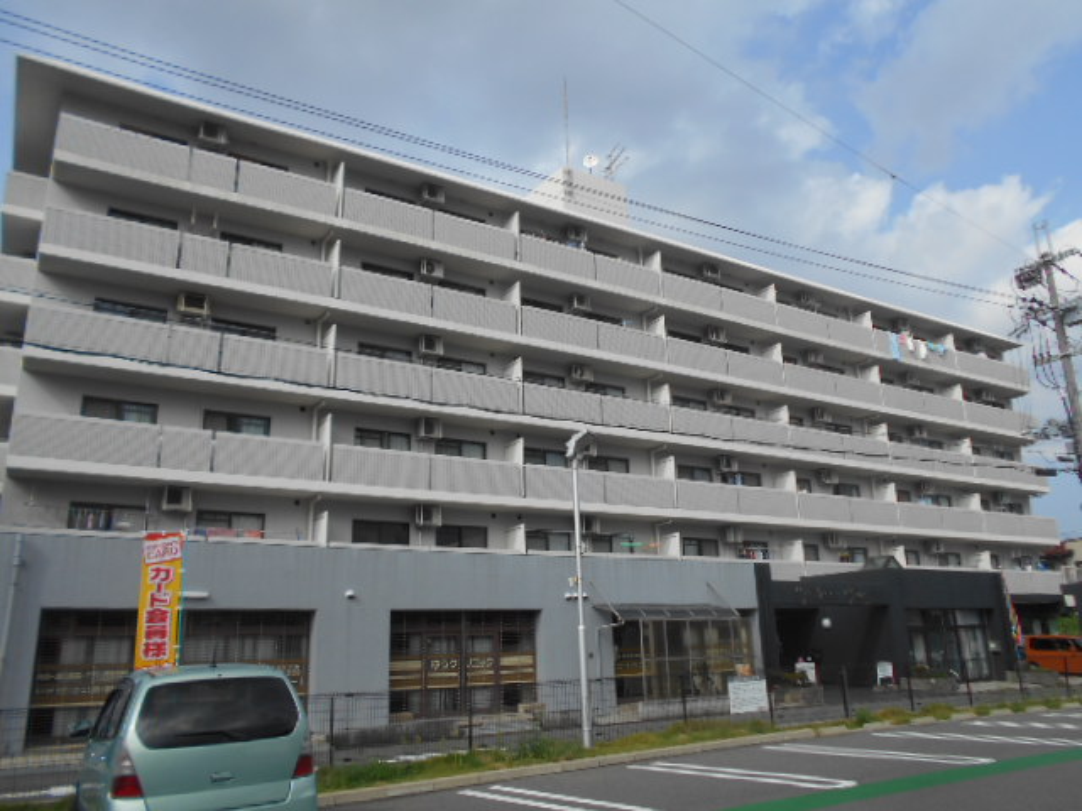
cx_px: 541
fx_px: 813
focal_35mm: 26
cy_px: 406
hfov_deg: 67.3
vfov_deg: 53.1
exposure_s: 1/800
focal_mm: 4.6
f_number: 3.2
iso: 80
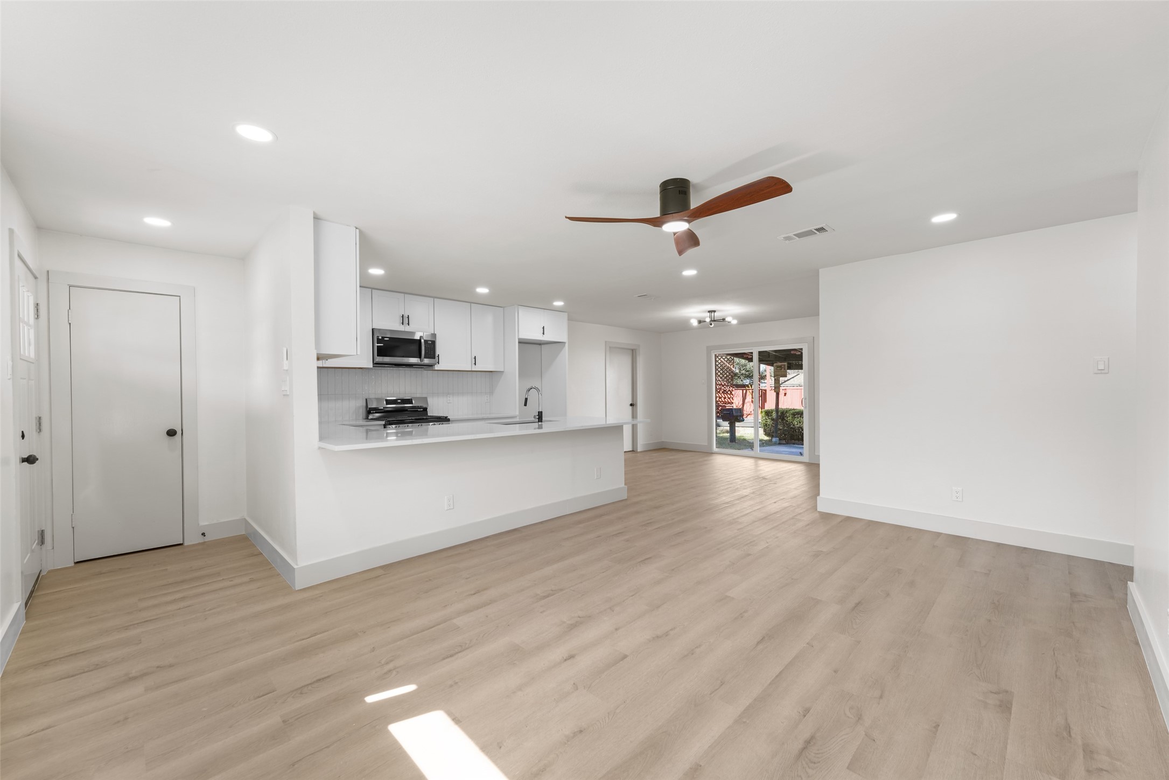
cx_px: 584
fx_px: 455
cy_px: 390
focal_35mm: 14
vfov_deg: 81.2
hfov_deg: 104.2
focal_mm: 14
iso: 400
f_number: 9
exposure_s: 1/8
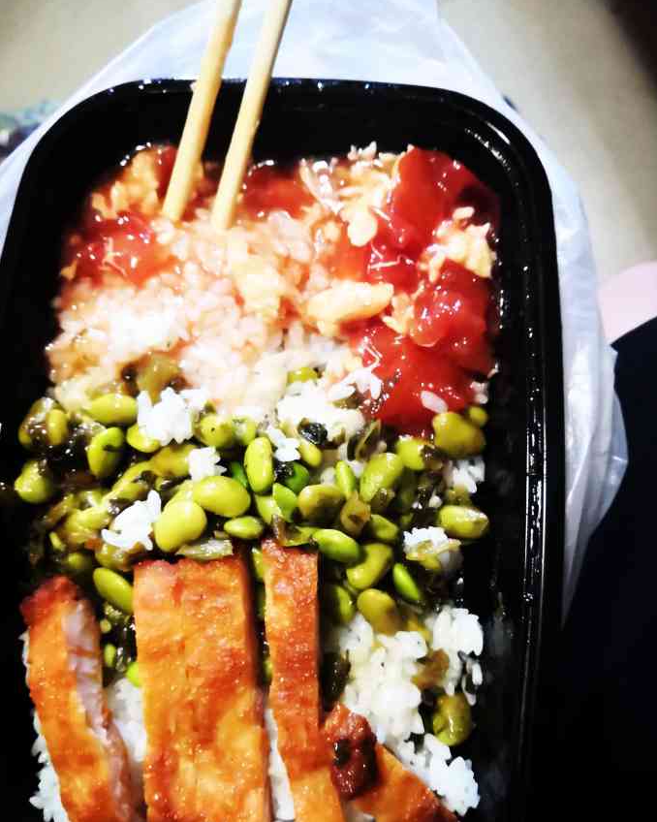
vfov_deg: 60.4
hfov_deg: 50.0
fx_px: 705
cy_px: 447
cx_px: 323
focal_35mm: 29
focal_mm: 3.95
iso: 1250
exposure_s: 1/12.5
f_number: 1.8
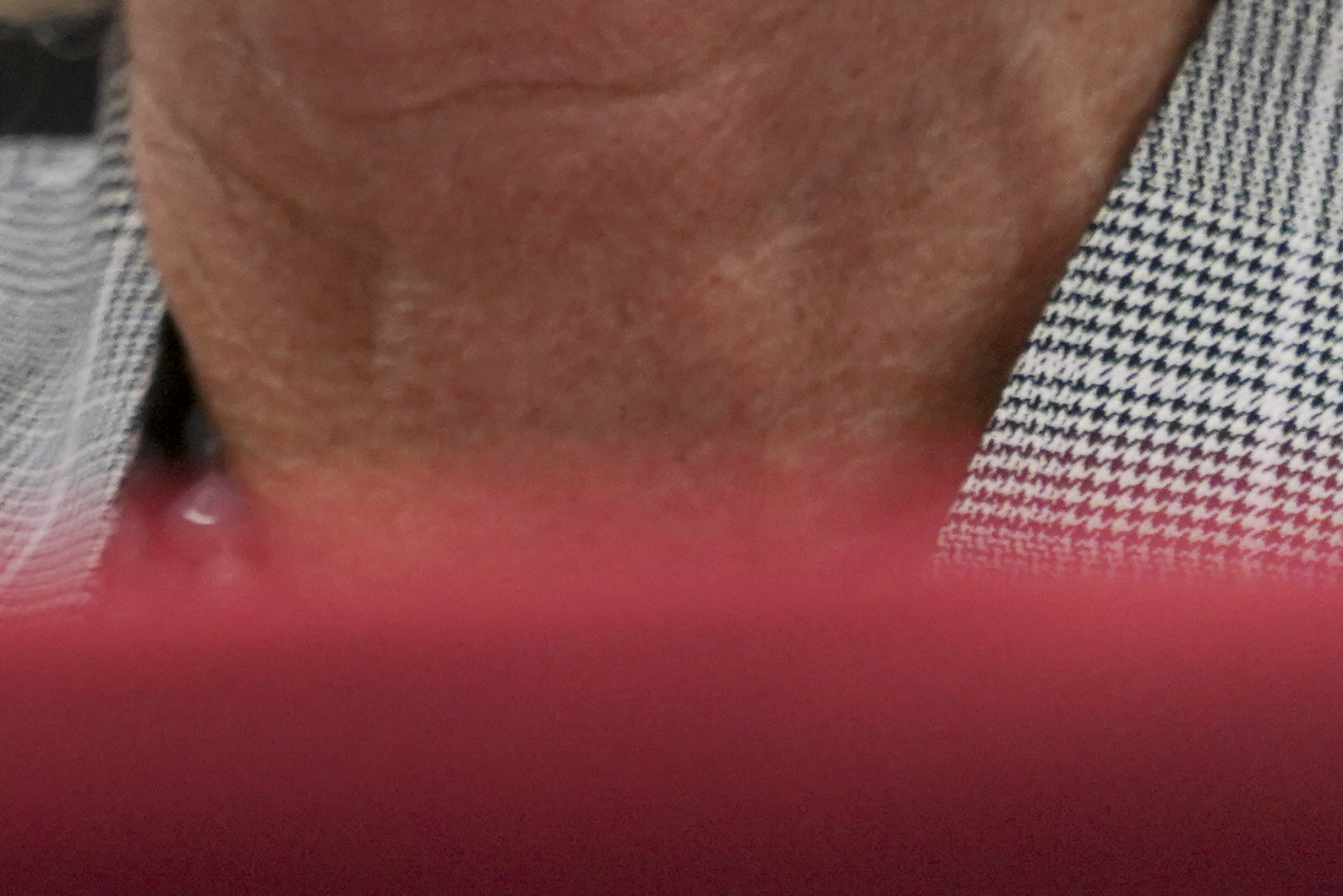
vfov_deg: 0.9
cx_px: -647
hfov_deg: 1.4
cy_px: -701
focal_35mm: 1508
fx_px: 56263
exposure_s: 1/400
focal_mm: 400
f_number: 5.6
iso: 2000
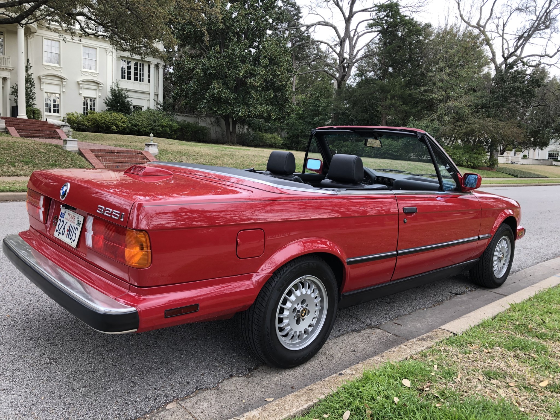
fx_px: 453
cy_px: 210
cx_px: 280
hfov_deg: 63.4
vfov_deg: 49.7
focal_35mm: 28
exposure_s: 1/124
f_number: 1.8
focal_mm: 4
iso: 20
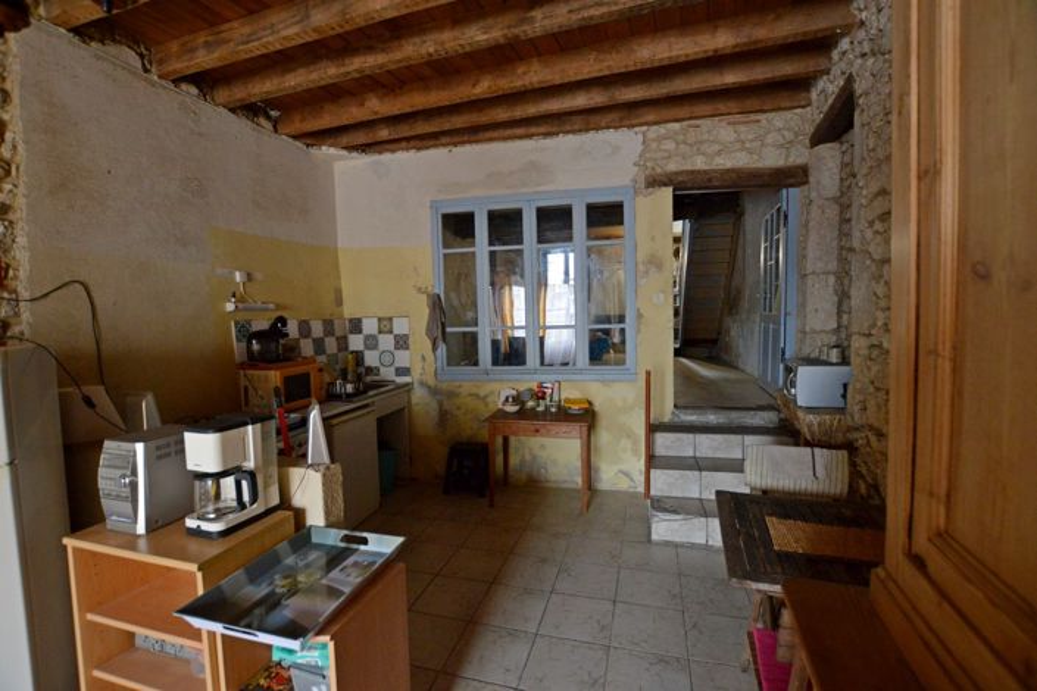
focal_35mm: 15
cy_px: 346
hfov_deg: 100.4
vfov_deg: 77.3
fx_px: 432
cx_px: 518
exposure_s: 1/60
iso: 1400
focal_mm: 10
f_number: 3.5
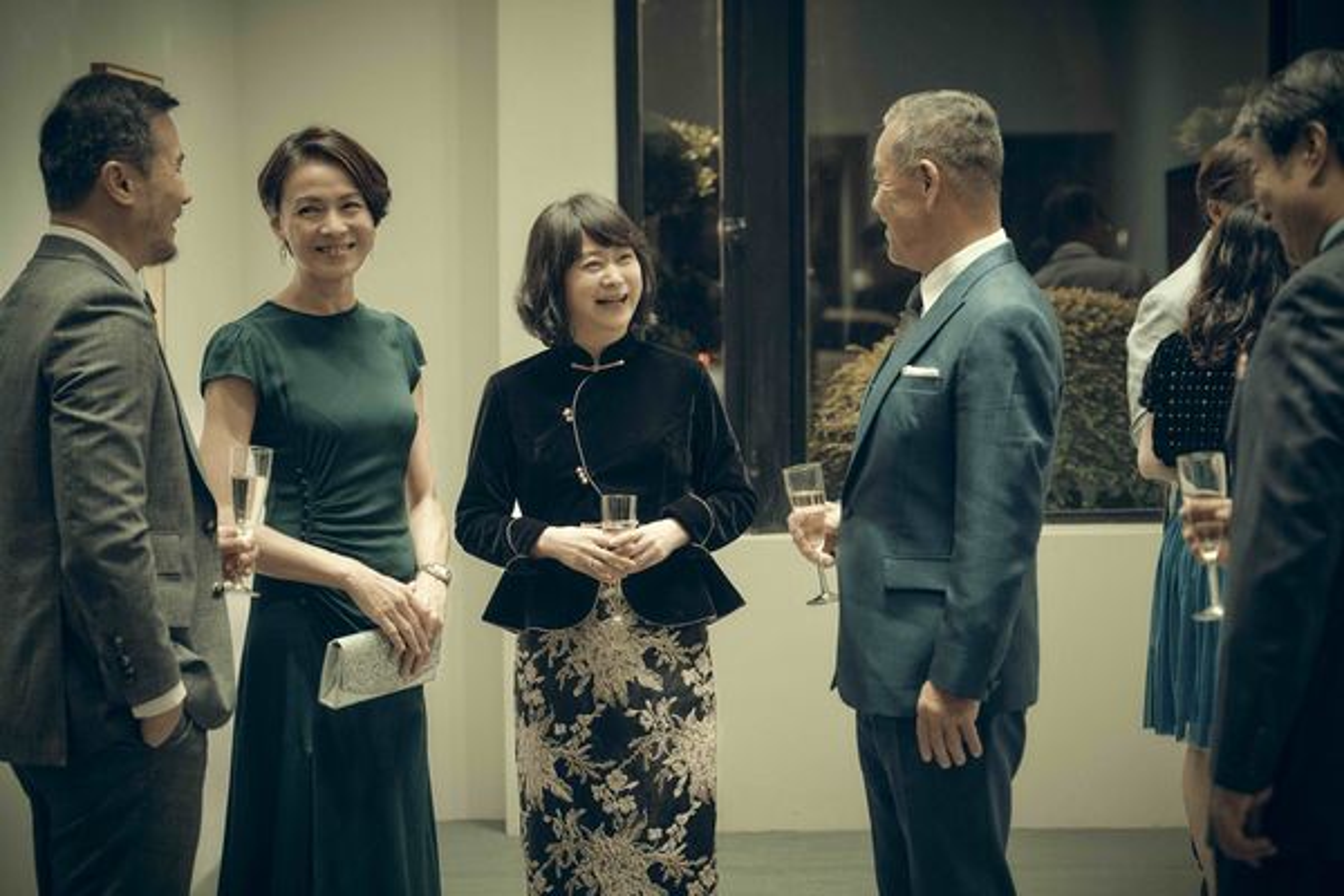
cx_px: 672
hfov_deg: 23.1
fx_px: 3285
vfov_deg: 15.5
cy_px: 448
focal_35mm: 88
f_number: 4
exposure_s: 1/125
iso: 640
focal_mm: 88
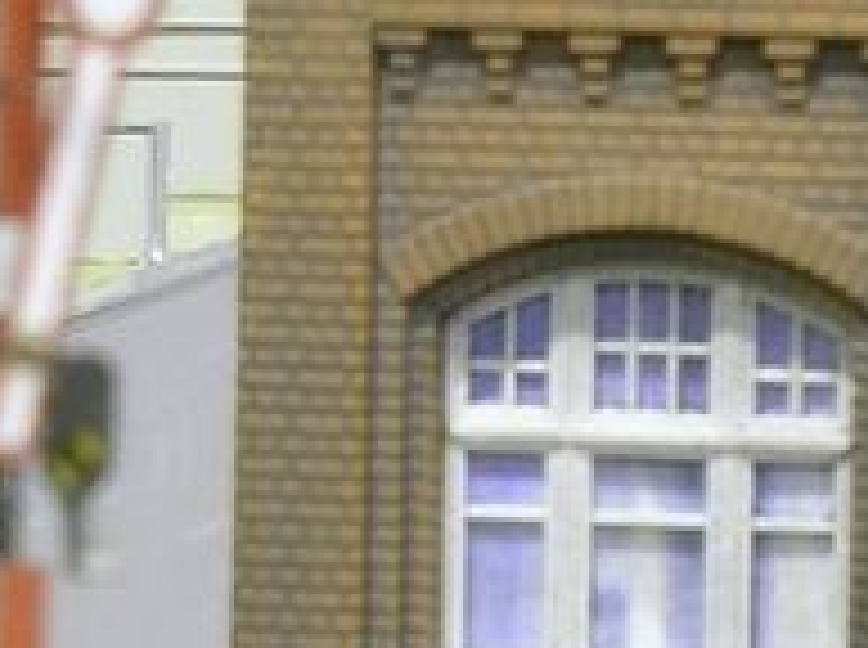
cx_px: -1151
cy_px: 302
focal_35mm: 1246
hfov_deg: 1.6
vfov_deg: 1.2
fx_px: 31185
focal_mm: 24
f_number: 7.3
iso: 50
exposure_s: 2.38
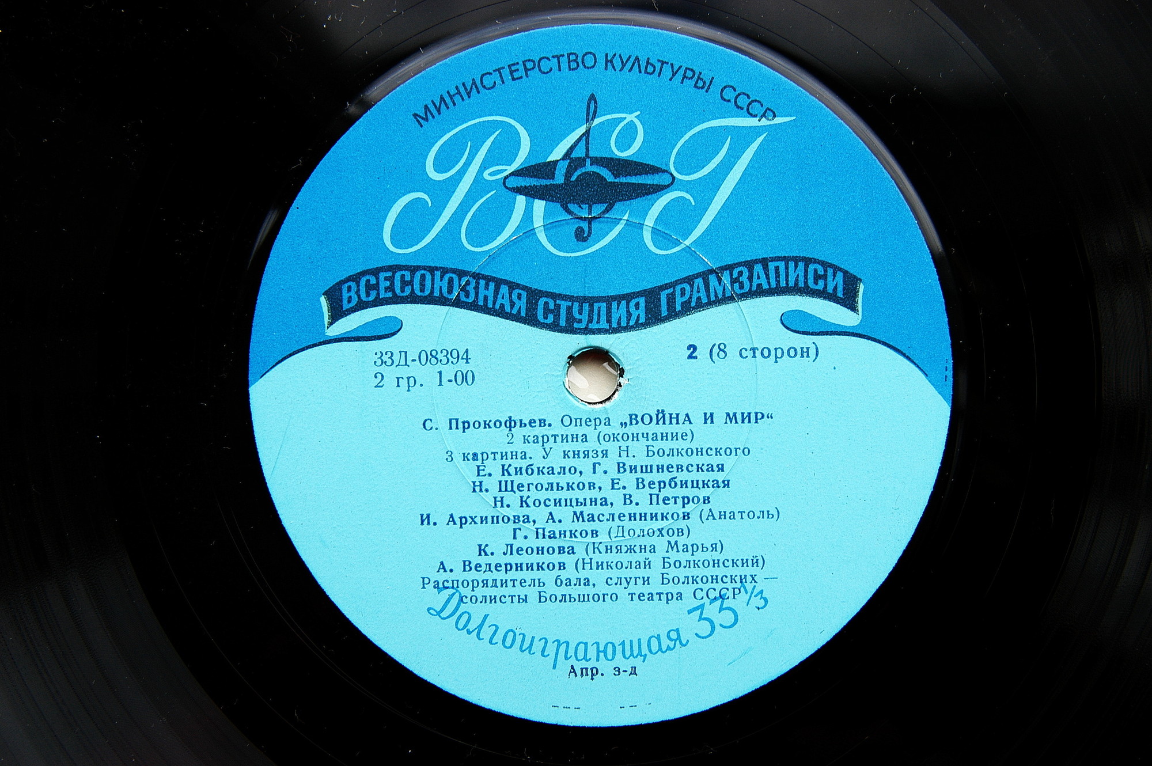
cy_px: 383
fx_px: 1679
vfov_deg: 25.7
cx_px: 576
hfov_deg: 37.9
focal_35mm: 52
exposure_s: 1/80
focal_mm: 35
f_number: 4.5
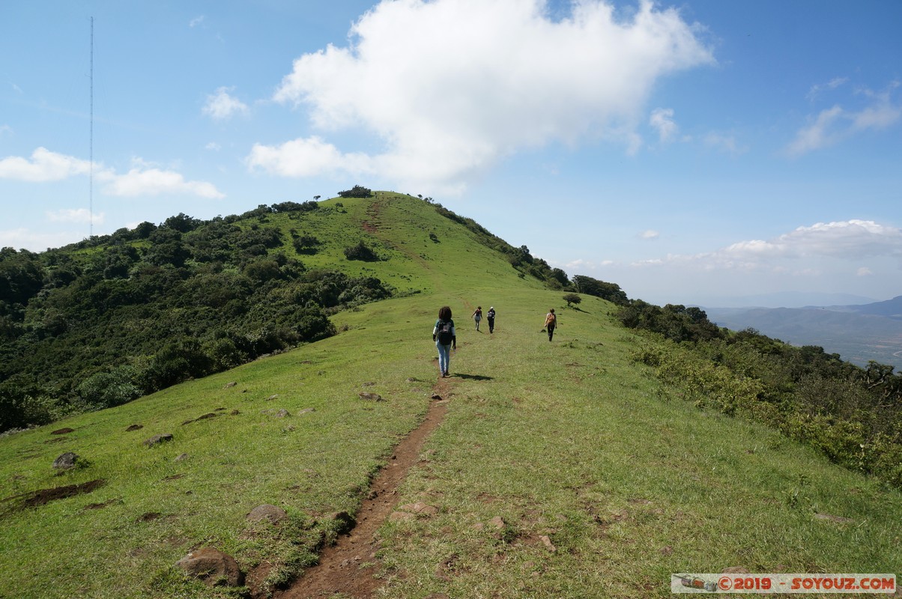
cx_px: 451
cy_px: 300
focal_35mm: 24
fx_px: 601
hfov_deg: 73.8
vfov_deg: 53.0
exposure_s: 1/200
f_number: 9
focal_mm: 16
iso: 100
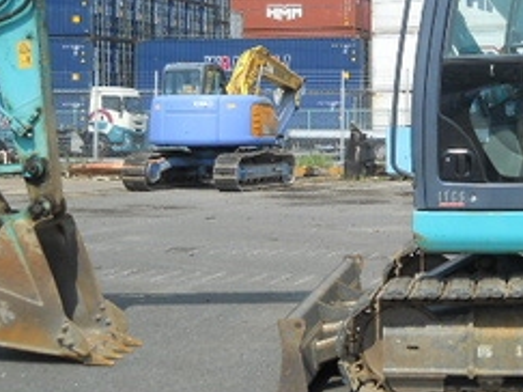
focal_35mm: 81
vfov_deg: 18.1
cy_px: 95
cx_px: 433
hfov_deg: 23.7
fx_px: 1223
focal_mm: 6.72
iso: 80
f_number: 5.5
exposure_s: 1/400
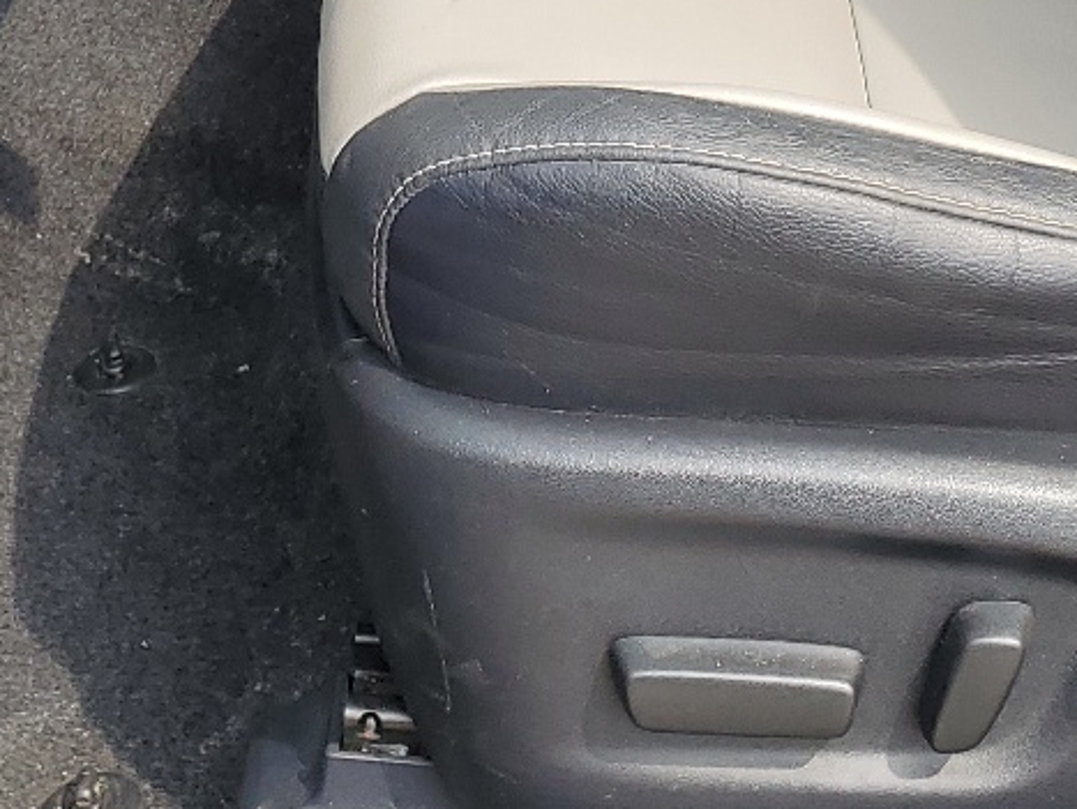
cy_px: -569
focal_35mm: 89
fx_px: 2771
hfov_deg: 22.0
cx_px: 607
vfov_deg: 14.8
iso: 50
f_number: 1.5
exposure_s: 1/556
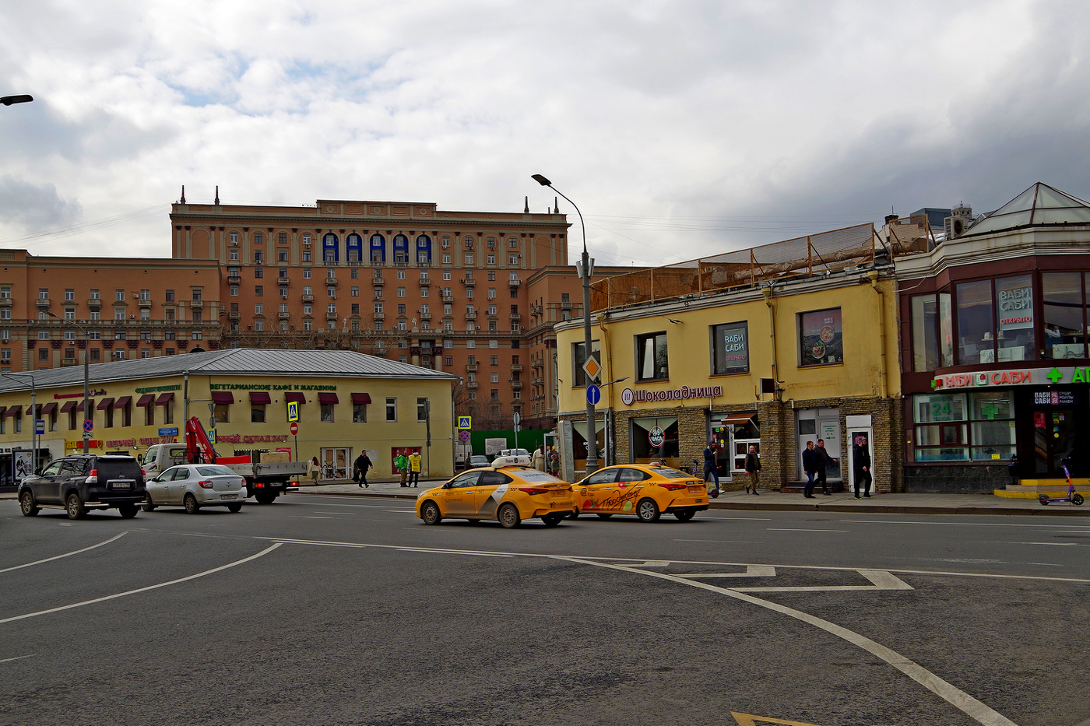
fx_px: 1090
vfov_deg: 36.9
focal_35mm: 36
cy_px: 363
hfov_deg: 53.1
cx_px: 545
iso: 100
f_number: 8
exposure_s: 1/250
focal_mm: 24
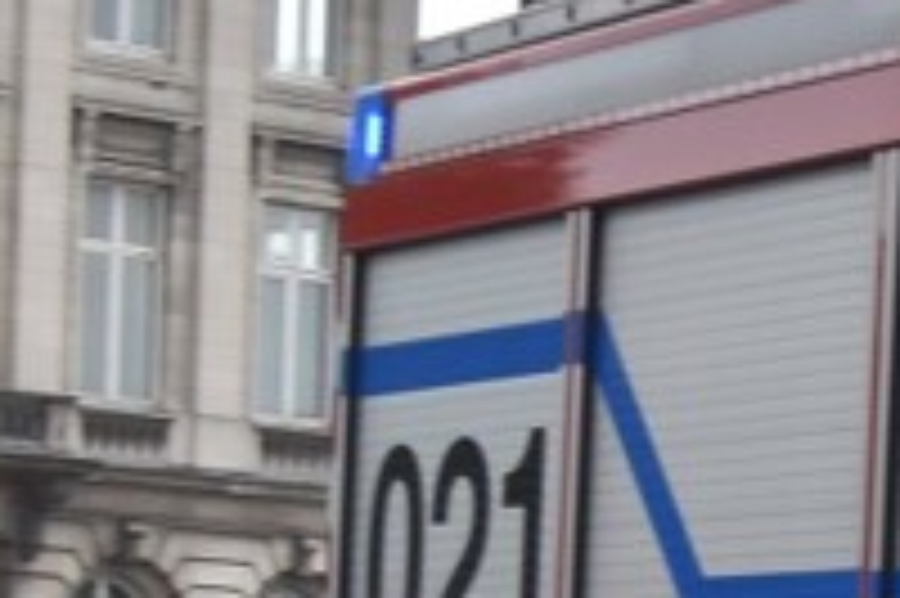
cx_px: 1732
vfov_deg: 6.2
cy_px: 852
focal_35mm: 220
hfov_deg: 8.9
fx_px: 5495
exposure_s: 1/200
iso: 100
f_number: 7.1
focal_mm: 24
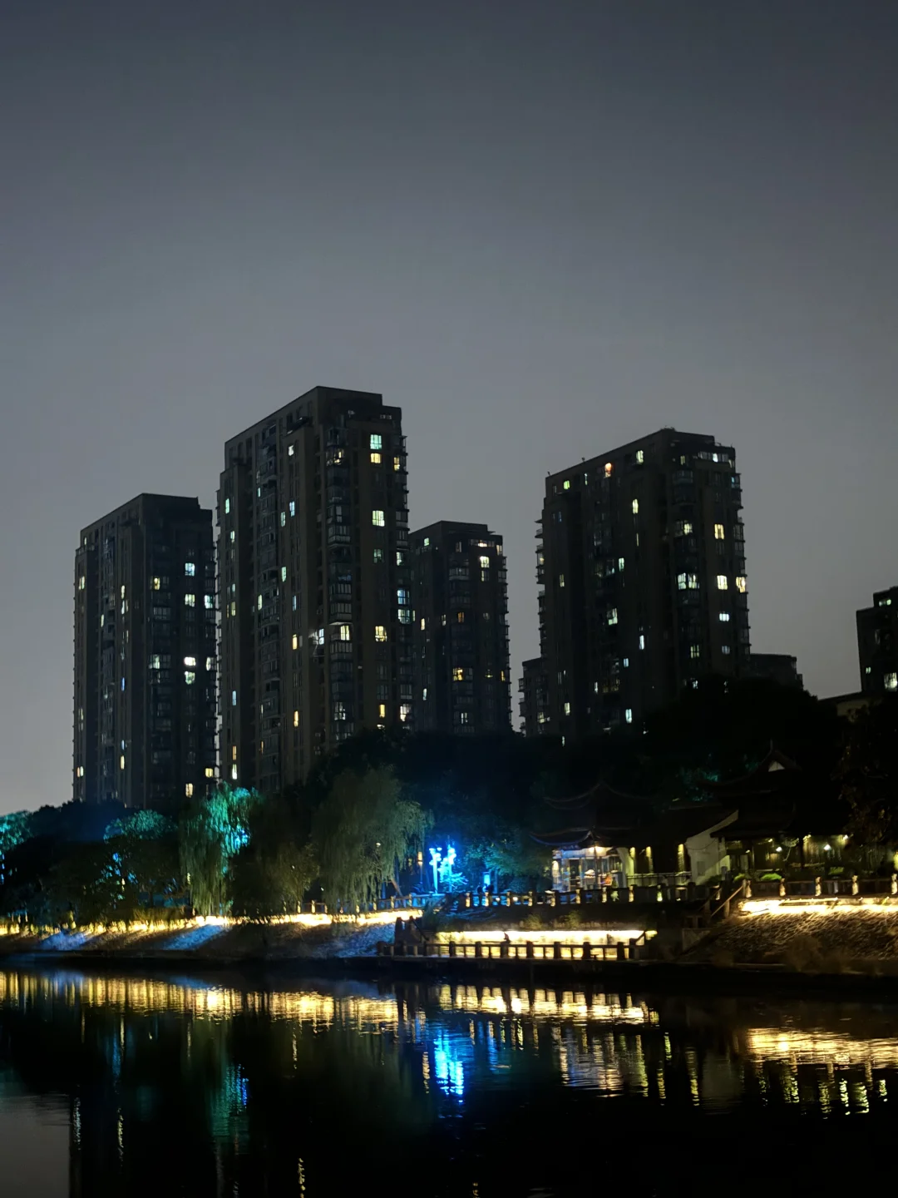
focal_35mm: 52
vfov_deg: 36.8
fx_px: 1799
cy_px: 599
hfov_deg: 28.0
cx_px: 449
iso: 400
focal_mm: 5.96
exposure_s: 1/5
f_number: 1.6
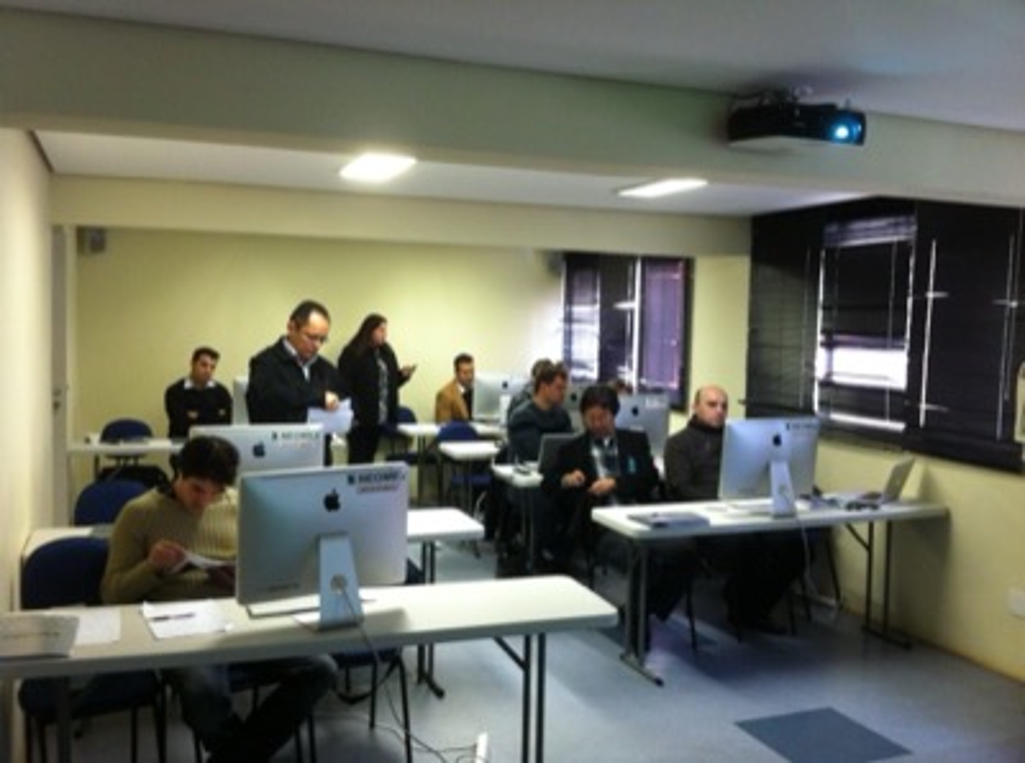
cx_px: 512
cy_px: 382
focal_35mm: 35
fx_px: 1034
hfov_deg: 52.7
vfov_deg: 40.5
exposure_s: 1/15
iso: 125
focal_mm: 3.85
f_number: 2.8
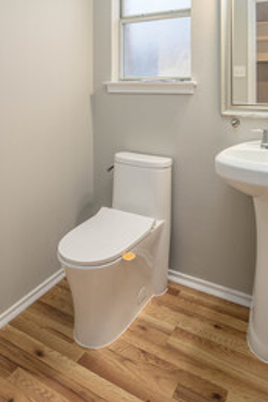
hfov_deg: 49.3
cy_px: 83
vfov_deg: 63.6
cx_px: 159
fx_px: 290
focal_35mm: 26
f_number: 5.6
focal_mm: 14
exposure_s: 1/125
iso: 400
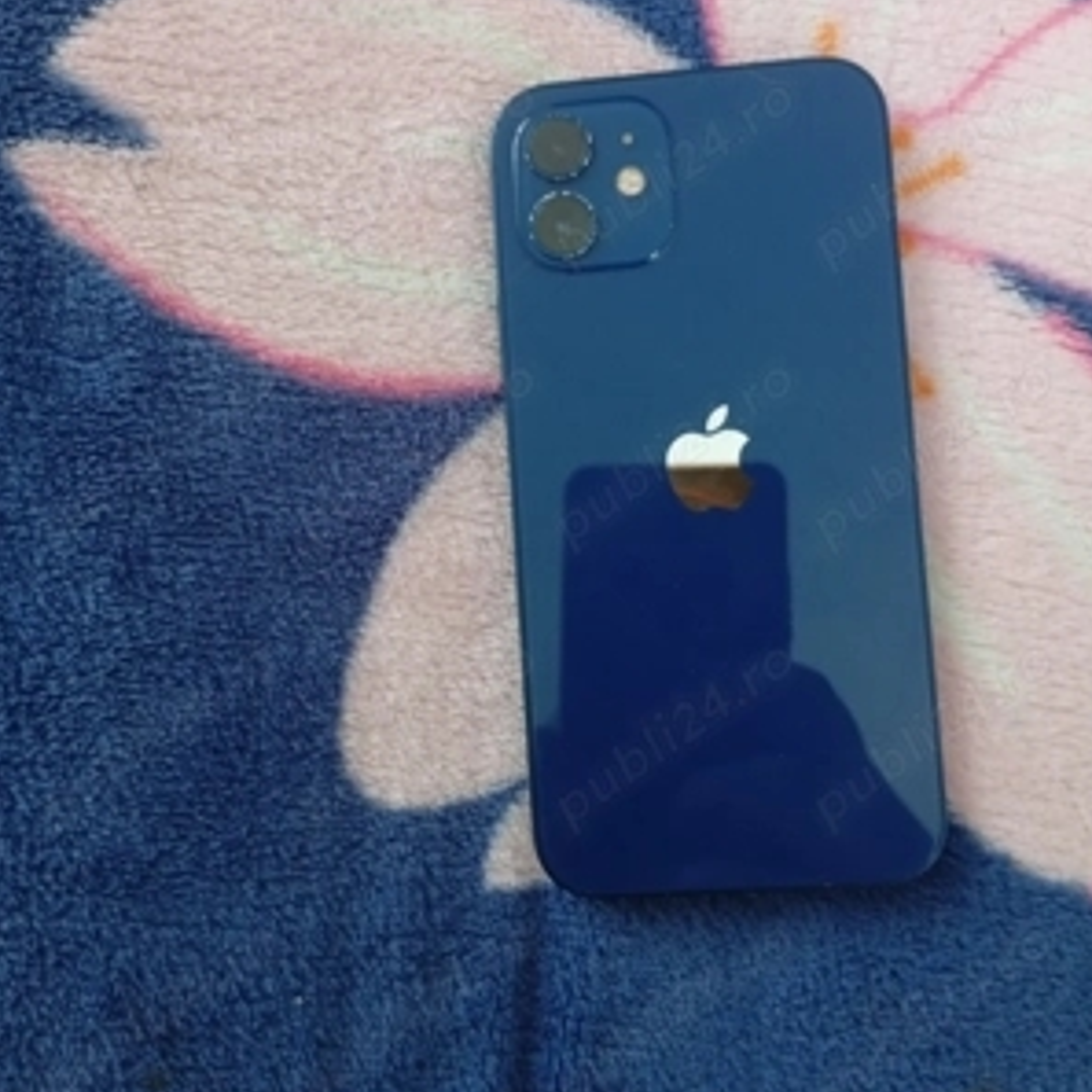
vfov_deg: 51.1
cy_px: 511
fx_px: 1142
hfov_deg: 51.1
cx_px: 544
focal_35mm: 32
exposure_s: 1/33.3
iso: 706
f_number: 1.8
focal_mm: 3.98
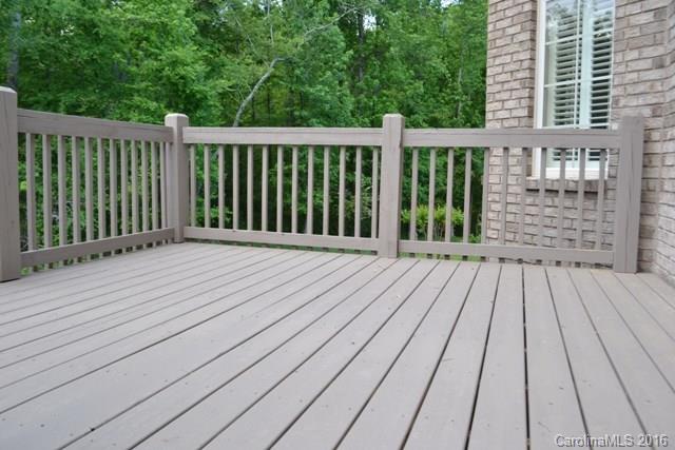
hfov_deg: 61.9
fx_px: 563
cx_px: 338
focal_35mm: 30
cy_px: 225
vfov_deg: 43.6
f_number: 5.6
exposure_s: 1/60
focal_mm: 20
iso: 250
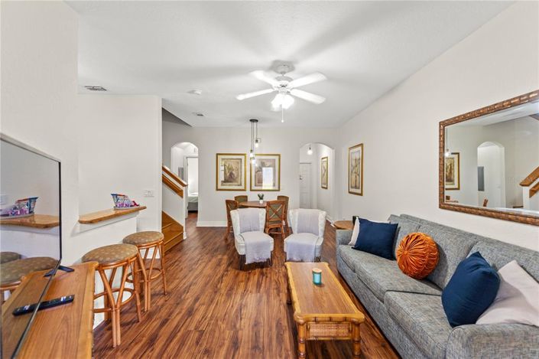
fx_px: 223
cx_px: 270
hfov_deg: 100.8
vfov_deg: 77.6
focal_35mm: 15
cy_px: 180
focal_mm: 14.9
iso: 250
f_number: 2.8
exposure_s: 1/100
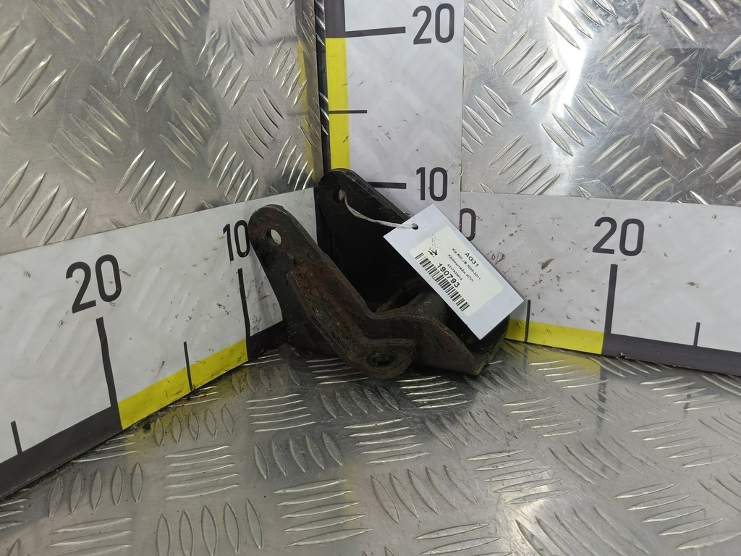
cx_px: 370
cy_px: 278
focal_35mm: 27
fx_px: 578
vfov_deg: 51.4
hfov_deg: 65.3
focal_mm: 4.11
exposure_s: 1/50
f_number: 1.6
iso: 97
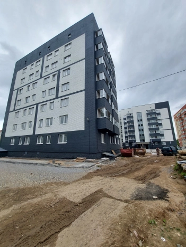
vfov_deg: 106.2
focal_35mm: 13
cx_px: 93
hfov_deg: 89.9
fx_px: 93
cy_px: 124
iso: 40
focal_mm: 1.74
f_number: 2.2
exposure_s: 1/439
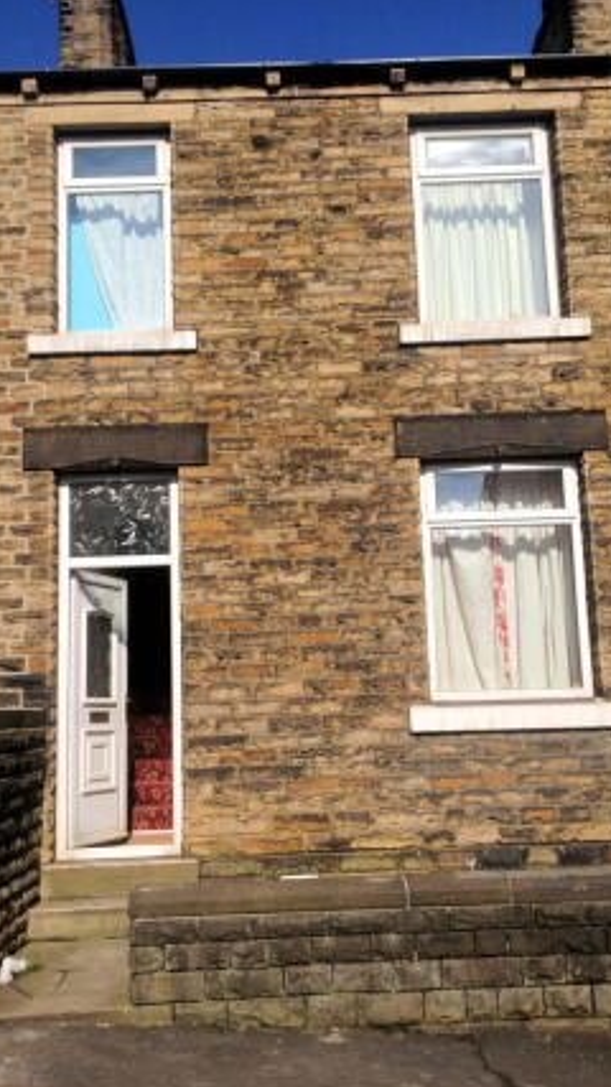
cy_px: 551
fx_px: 1124
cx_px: 308
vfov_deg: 51.6
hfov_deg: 30.4
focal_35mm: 39
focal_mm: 4.28
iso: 50
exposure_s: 1/3067
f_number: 2.4
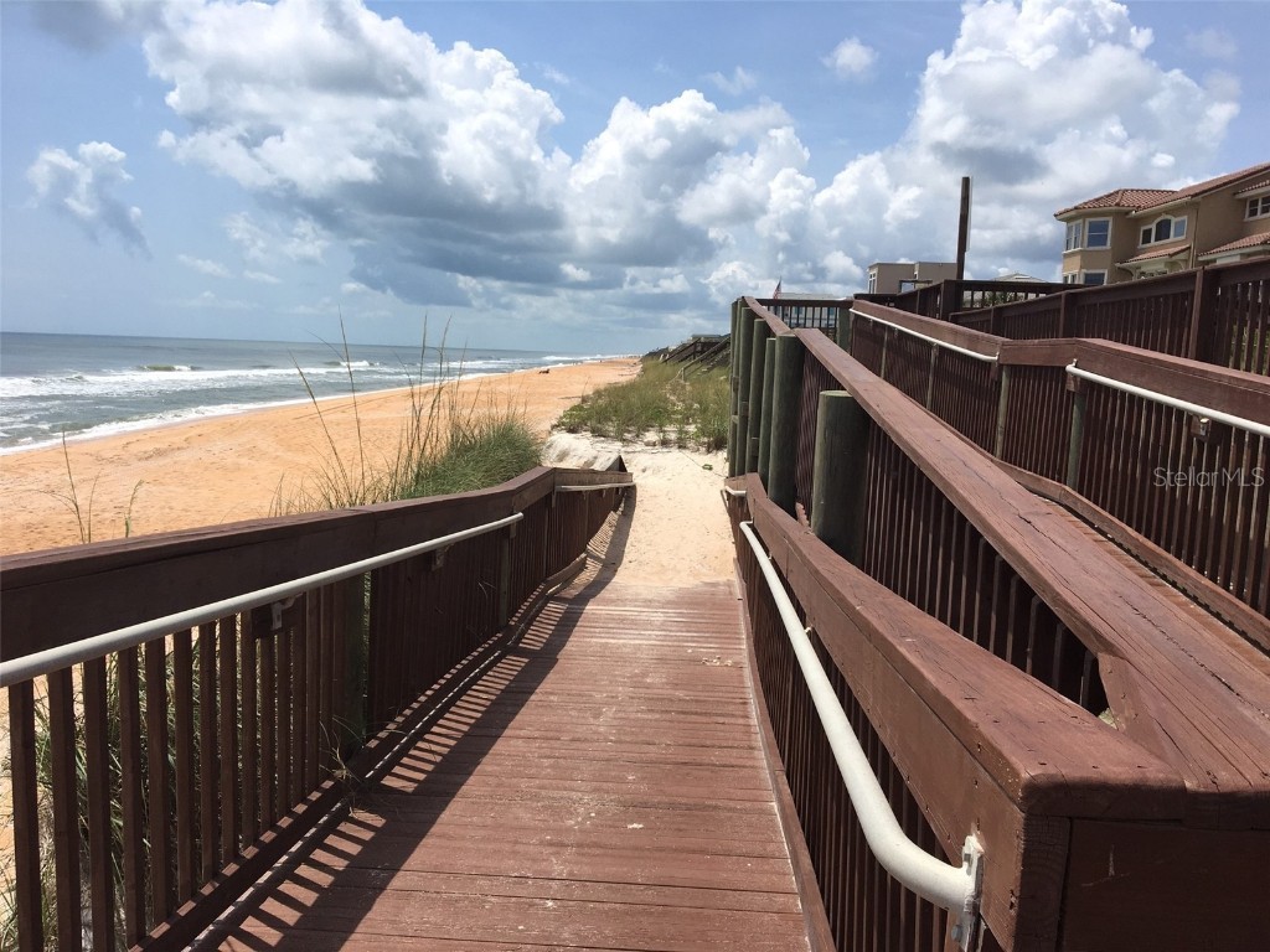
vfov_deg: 48.2
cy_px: 476
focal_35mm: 29
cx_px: 635
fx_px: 1064
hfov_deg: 61.7
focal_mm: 4.15
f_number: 2.2
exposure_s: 1/2481
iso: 25
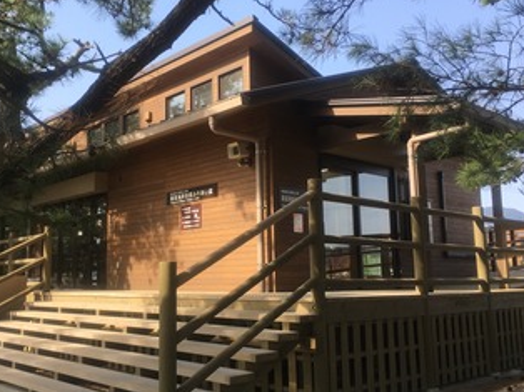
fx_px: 560
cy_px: 192
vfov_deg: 38.6
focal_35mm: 37
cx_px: 217
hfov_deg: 49.9
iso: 25
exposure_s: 1/574
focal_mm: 4.15
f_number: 2.2
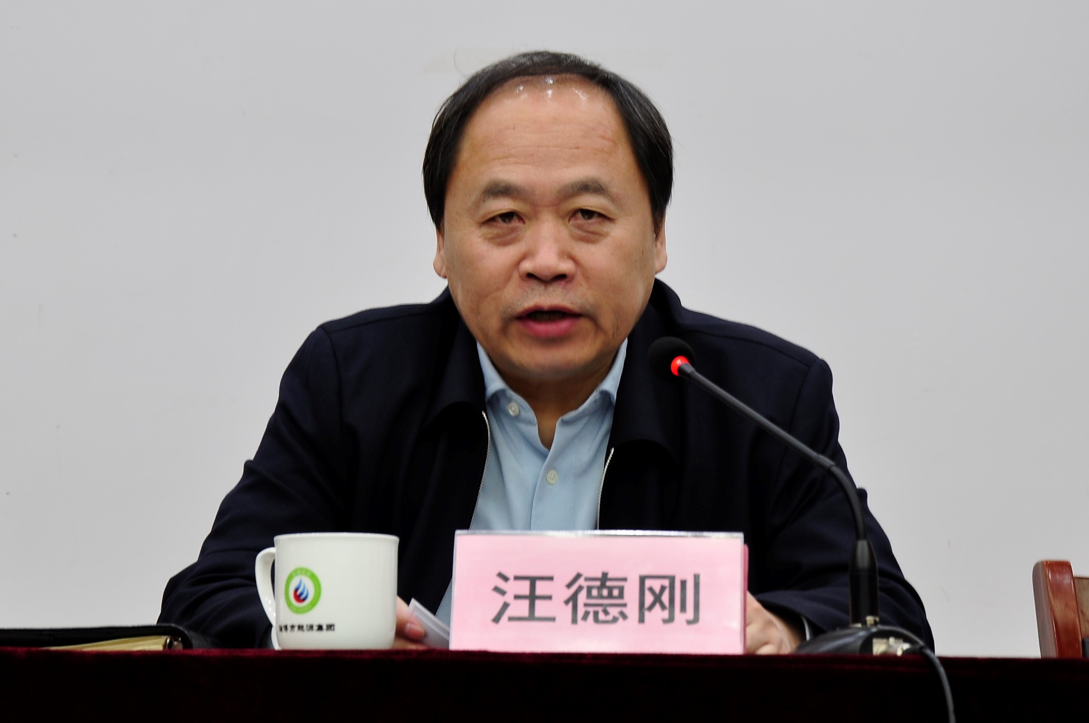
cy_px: 362
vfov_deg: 14.7
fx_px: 2810
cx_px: 544
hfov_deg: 21.9
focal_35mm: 93
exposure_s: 1/13
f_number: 8
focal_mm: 62
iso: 200
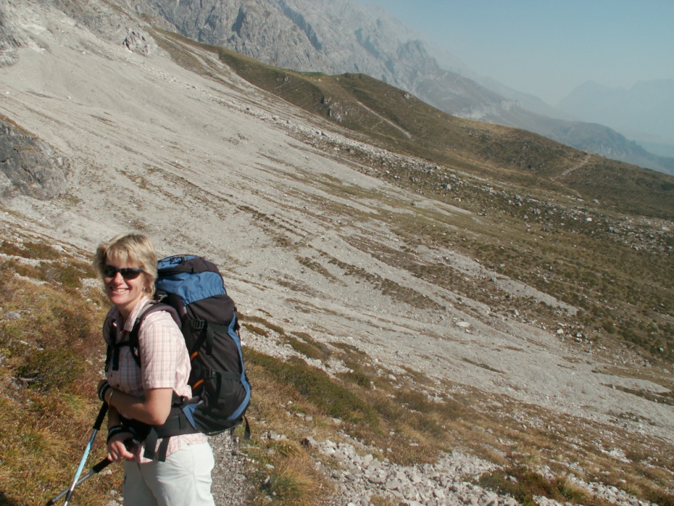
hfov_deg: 52.6
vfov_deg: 40.7
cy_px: 253
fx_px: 681
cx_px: 337
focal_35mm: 35
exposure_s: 1/640
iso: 50
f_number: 4.5
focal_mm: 5.86
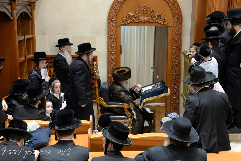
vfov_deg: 23.4
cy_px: 80
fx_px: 388
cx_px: 120
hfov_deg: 34.5
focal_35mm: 58
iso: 2500
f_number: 5.6
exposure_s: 1/60
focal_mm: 58
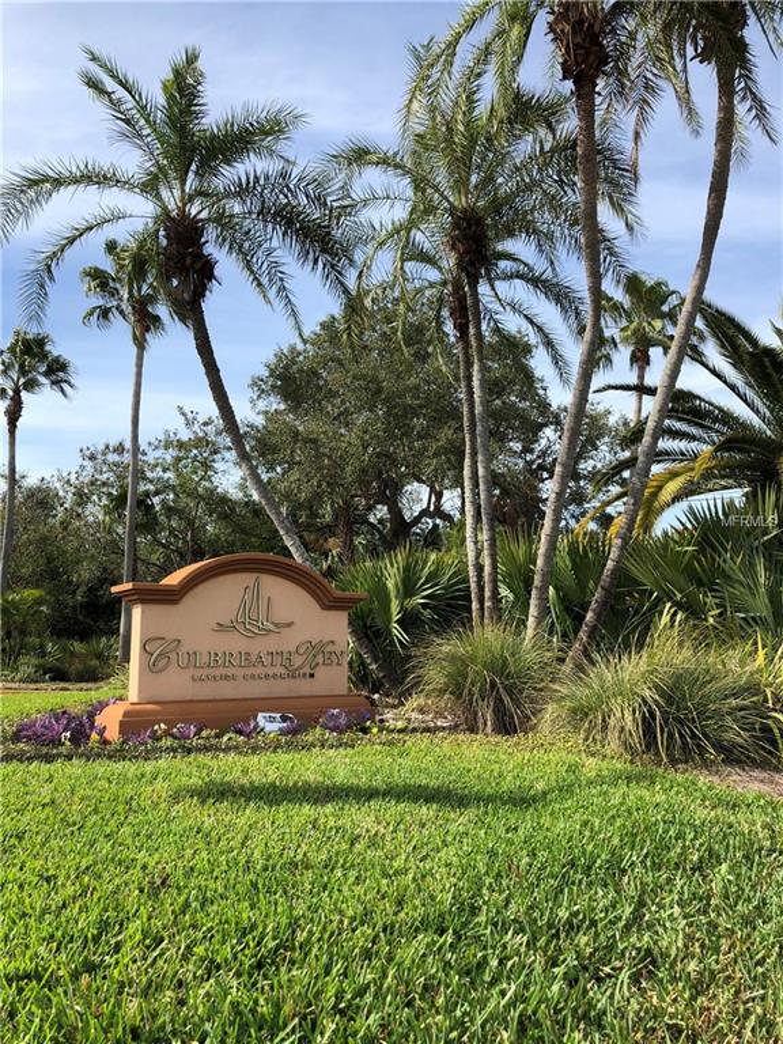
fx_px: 844
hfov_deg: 49.7
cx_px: 392
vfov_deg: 63.4
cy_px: 522
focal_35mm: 28
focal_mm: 3.99
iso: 20
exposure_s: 1/1333
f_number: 1.8
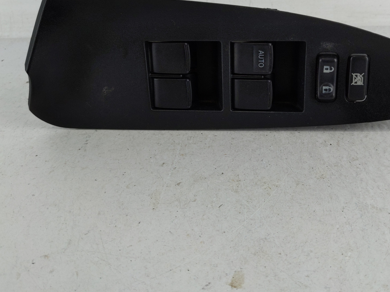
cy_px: 92
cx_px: 233
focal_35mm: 35
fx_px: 394
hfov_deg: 52.3
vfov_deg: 40.1
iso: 56
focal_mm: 4.38
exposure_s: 1/125
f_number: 1.73
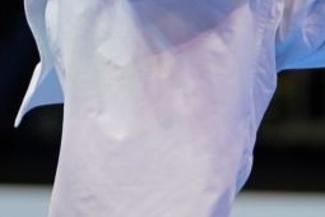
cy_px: -26
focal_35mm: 1138
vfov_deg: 1.2
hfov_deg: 1.8
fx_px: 10273
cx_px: 251
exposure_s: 1/1000
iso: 640
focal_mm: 161
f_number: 2.8
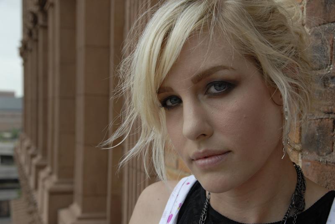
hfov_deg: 29.2
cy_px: 112
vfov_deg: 19.8
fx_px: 643
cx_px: 168
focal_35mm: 69
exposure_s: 1/250
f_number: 9
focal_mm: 46
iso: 400
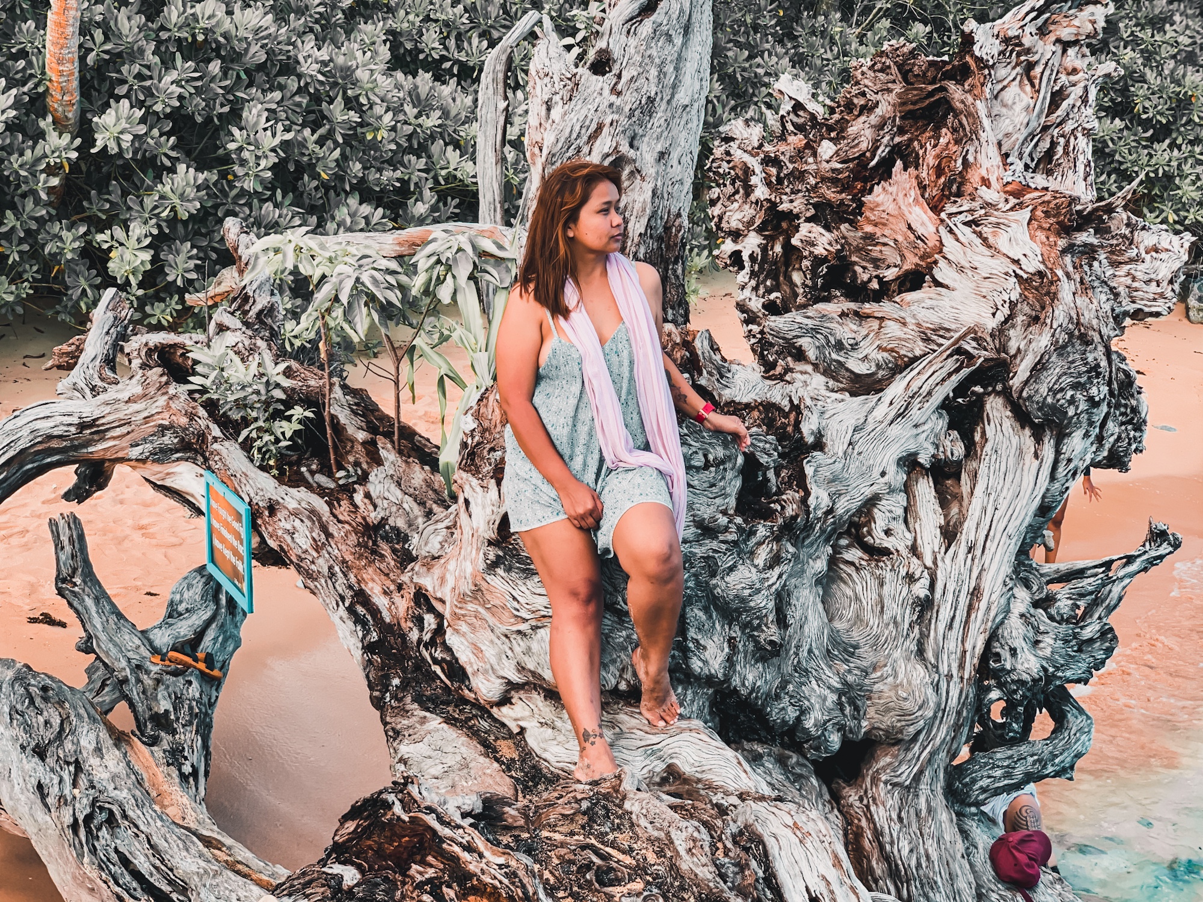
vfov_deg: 28.0
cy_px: 451
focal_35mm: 52
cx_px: 602
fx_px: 1807
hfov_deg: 36.8
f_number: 2.4
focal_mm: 6
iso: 16
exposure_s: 1/310
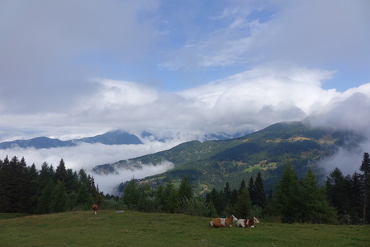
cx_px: 185
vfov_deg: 53.2
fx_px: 247
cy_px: 124
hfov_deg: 73.7
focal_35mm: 24
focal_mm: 8.8
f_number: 5.6
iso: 125
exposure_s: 1/1000
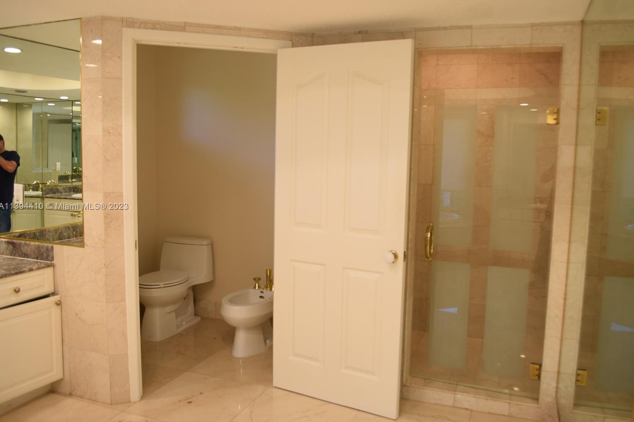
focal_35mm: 28
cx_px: 325
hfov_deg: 65.5
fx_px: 493
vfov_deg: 46.4
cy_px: 207
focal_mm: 18
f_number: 4.5
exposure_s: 1/80
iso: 400
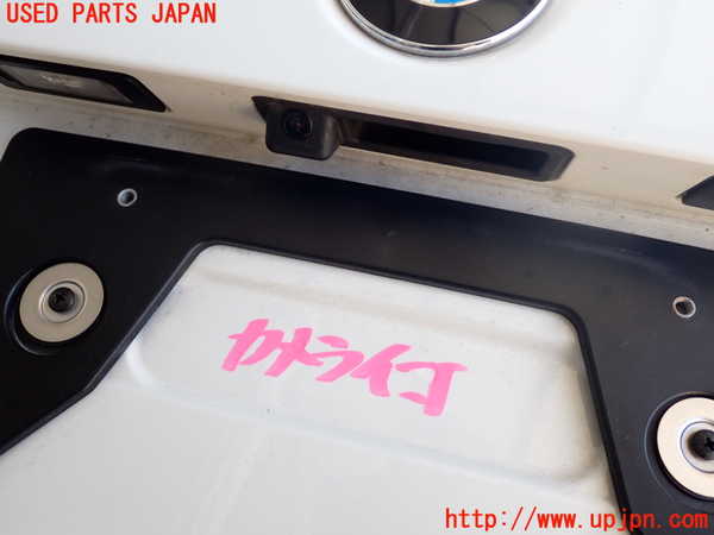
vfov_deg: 44.2
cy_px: 268
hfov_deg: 56.8
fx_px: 660
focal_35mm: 32
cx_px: 357
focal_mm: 5.79
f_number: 2.4
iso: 160
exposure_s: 1/125
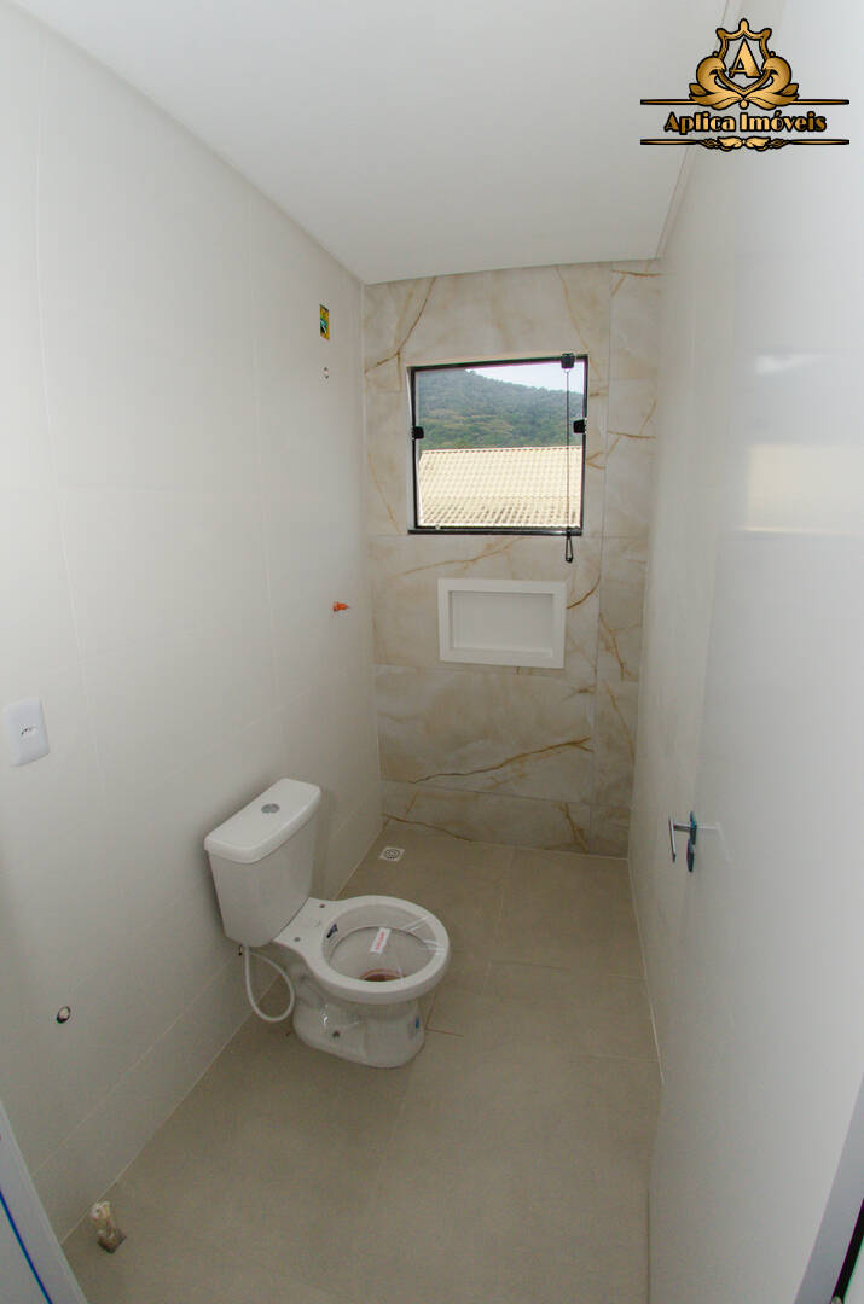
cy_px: 652
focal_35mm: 16
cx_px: 432
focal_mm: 10.5
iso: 1000
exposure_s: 1/200
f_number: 10
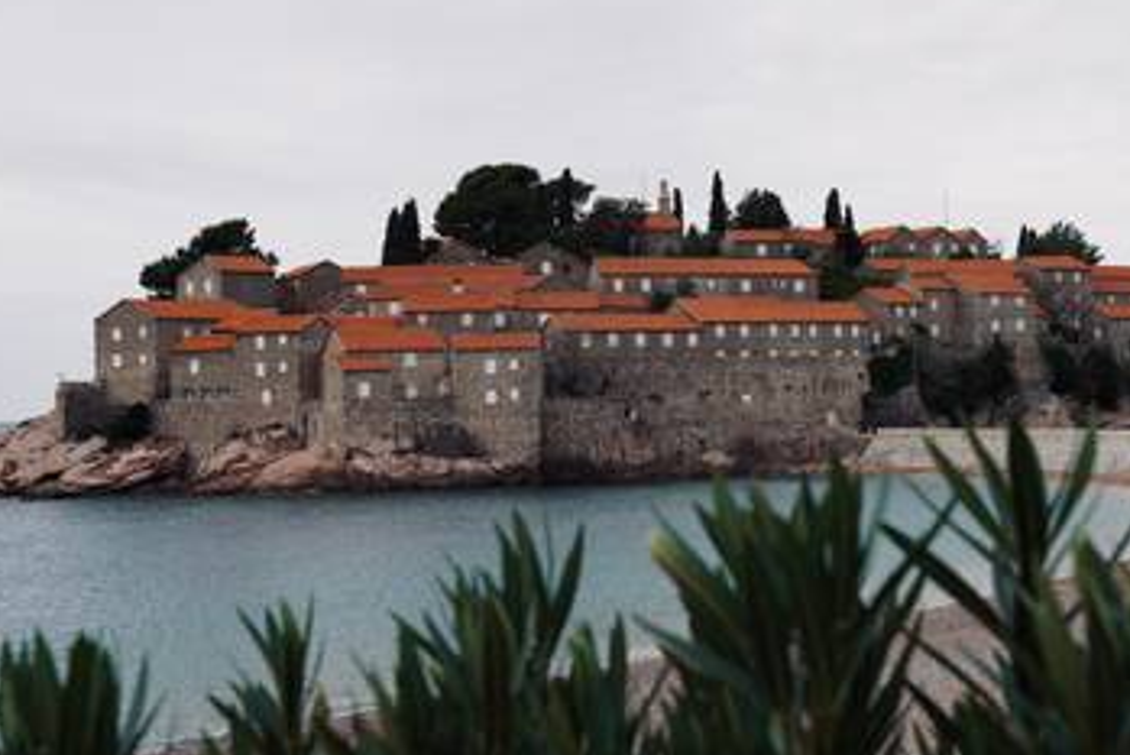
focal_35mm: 66
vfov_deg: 20.6
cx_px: 703
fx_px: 2072
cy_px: 318
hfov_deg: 30.4
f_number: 4
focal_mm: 32
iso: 100
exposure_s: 1/60
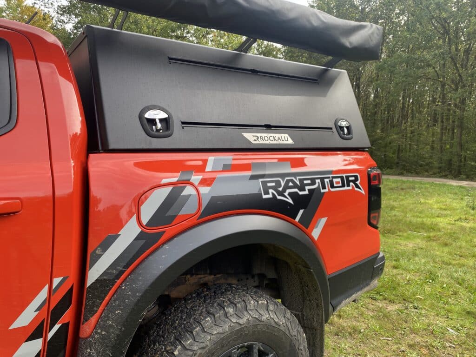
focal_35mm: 26
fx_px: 358
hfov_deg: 67.3
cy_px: 178
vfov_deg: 53.1
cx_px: 238
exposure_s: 1/409
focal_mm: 4.25
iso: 32
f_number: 1.8
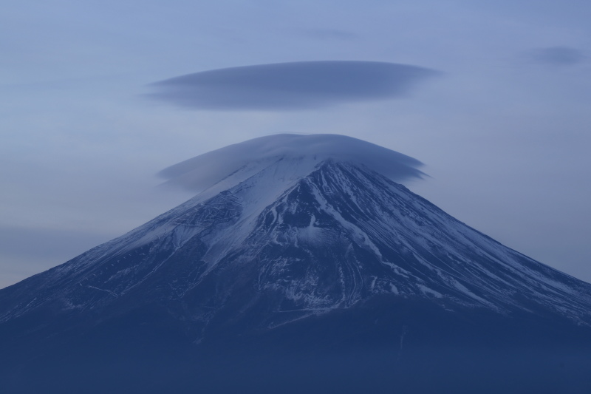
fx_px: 2462
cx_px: 296
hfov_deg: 13.7
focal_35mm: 150
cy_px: 197
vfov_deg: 9.1
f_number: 11
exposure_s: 1/8
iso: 100
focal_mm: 150
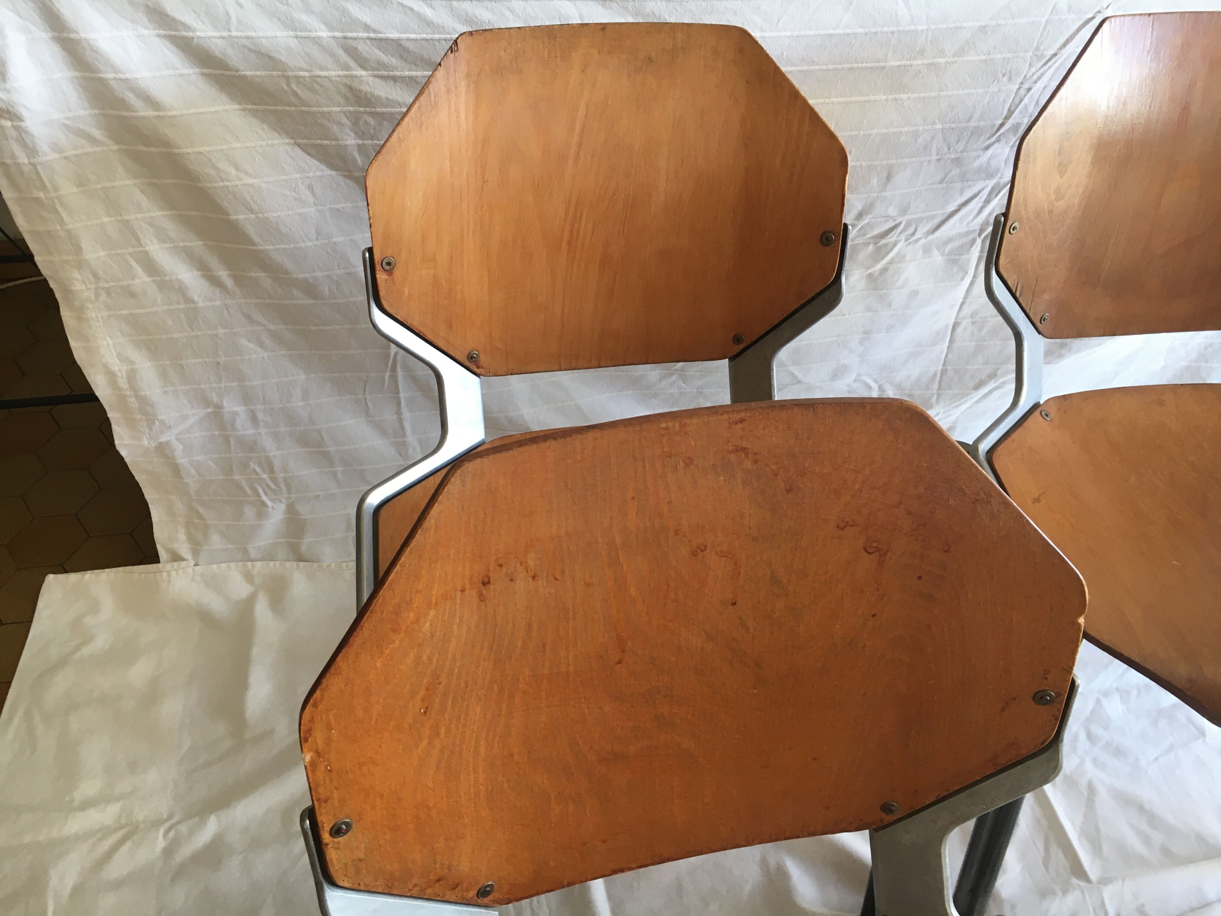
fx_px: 1023
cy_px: 458
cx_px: 610
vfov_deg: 48.2
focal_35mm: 29
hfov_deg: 61.7
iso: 40
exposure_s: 1/33
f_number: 2.2
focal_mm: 4.15
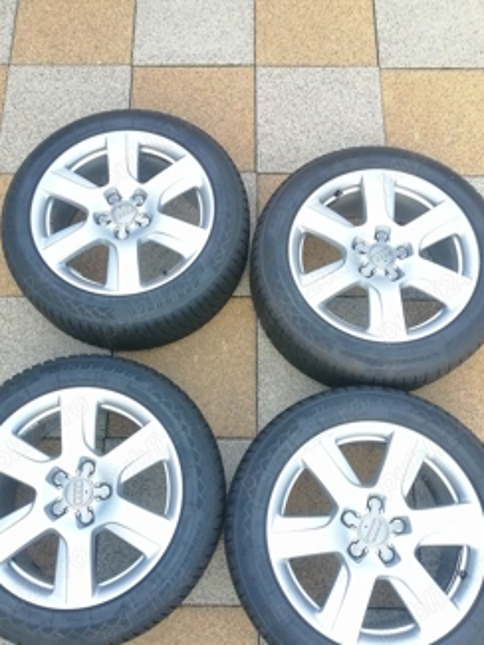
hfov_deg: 44.2
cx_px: 232
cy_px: 325
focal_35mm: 32
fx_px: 596
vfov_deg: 56.8
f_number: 1.8
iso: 50
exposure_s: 1/50
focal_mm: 3.95
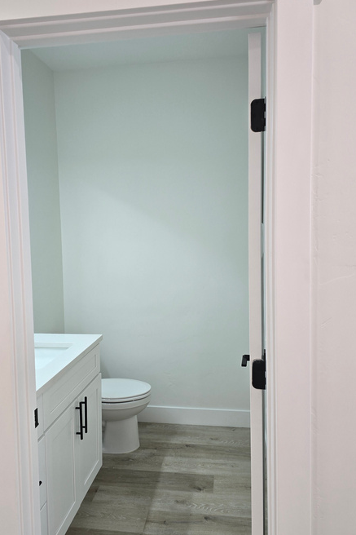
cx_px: 170
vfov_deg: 65.4
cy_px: 252
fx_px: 416
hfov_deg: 46.4
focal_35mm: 28
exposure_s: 1/120
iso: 100
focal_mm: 6.3
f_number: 1.7
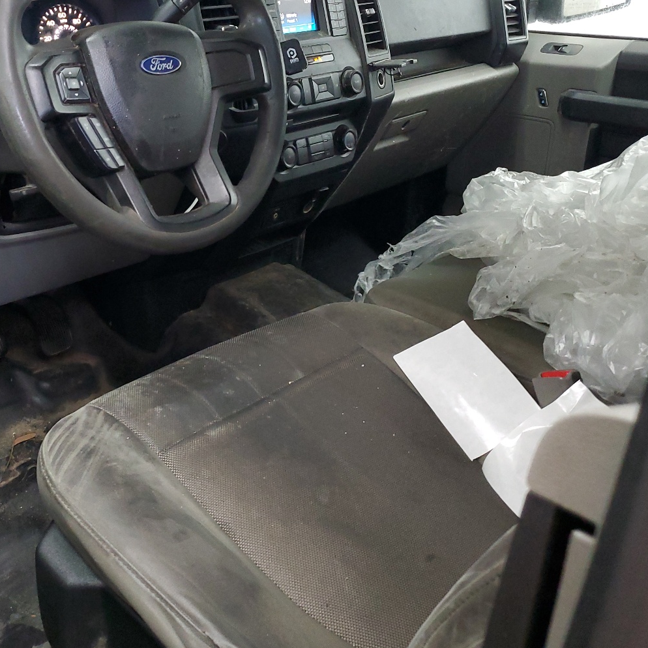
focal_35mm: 37
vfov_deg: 44.8
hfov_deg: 44.2
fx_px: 784
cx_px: 207
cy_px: 276
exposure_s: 1/30
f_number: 1.5
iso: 287
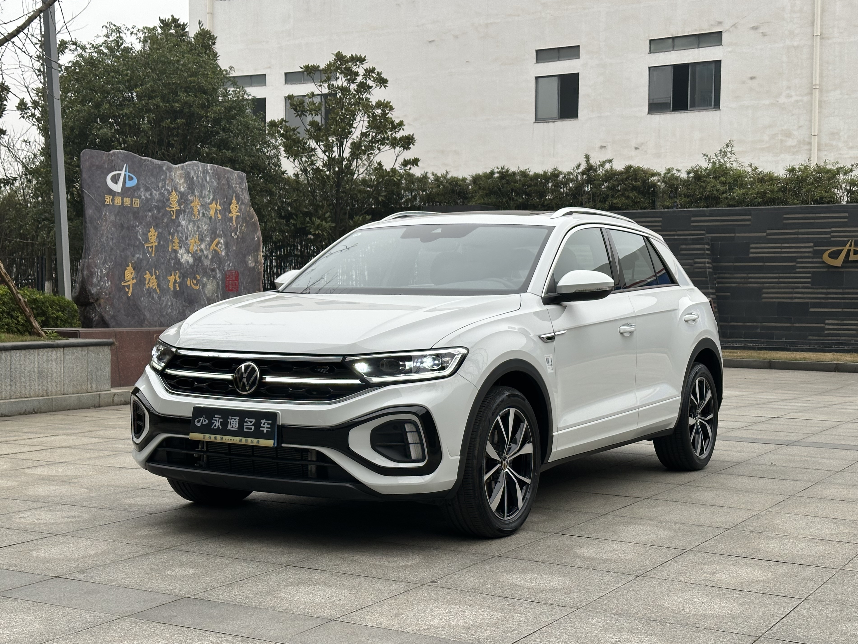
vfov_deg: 28.6
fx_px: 1264
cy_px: 333
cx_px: 405
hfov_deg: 37.5
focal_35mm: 51
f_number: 1.78
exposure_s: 1/377
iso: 64
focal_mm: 6.86
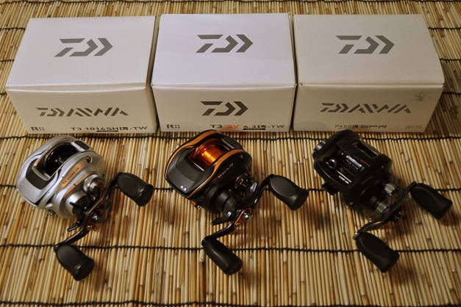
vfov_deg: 33.4
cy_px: 155
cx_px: 225
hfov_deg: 48.5
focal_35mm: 40
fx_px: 512
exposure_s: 1/60
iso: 720
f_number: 4.2
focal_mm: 26
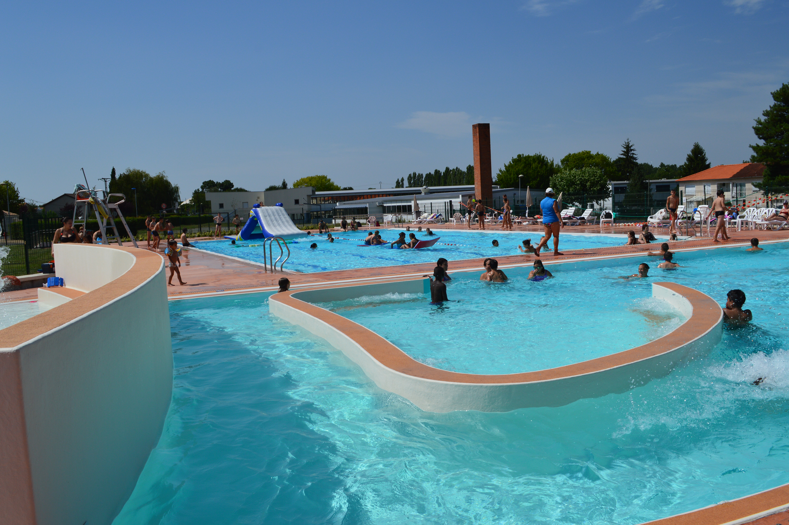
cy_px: 262
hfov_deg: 57.3
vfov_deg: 39.9
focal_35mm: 33
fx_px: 723
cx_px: 394
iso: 160
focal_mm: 22
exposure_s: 1/500
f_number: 11
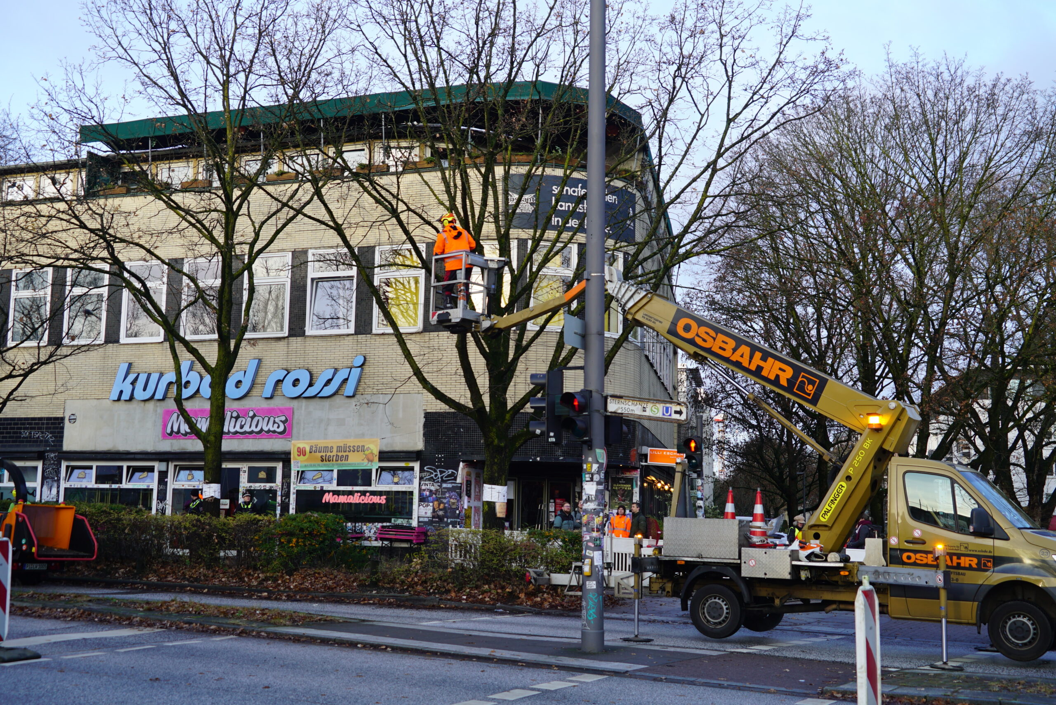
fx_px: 1115
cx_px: 528
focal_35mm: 38
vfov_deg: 35.1
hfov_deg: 50.7
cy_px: 352
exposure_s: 1/80
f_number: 5
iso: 100
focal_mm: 38
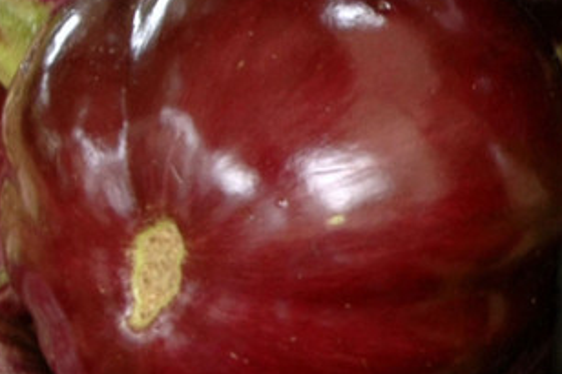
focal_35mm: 273
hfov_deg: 7.1
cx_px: 1316
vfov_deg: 5.0
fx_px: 4253
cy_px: 329
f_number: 4
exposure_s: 1/60
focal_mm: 35
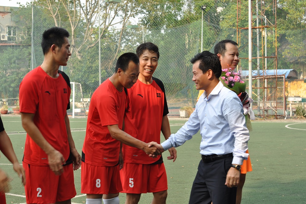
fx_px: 701
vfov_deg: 16.5
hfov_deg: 24.6
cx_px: 153
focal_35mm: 82
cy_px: 102
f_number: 10
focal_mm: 55
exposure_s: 1/80
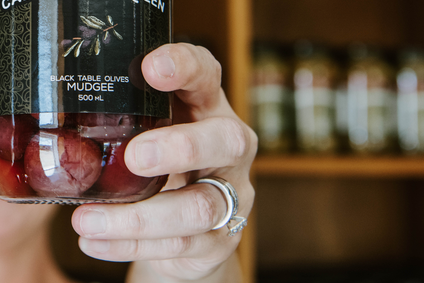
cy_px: -13
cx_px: -14
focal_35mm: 111
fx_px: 1308
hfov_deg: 17.9
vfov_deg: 12.2
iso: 800
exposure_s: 1/125
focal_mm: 50
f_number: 5.6
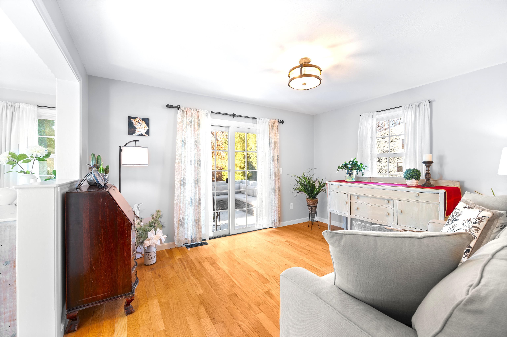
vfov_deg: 77.2
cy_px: 168
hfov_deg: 100.4
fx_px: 211
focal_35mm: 15
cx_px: 254
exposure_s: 1.3
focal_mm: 15
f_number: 7.1
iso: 250
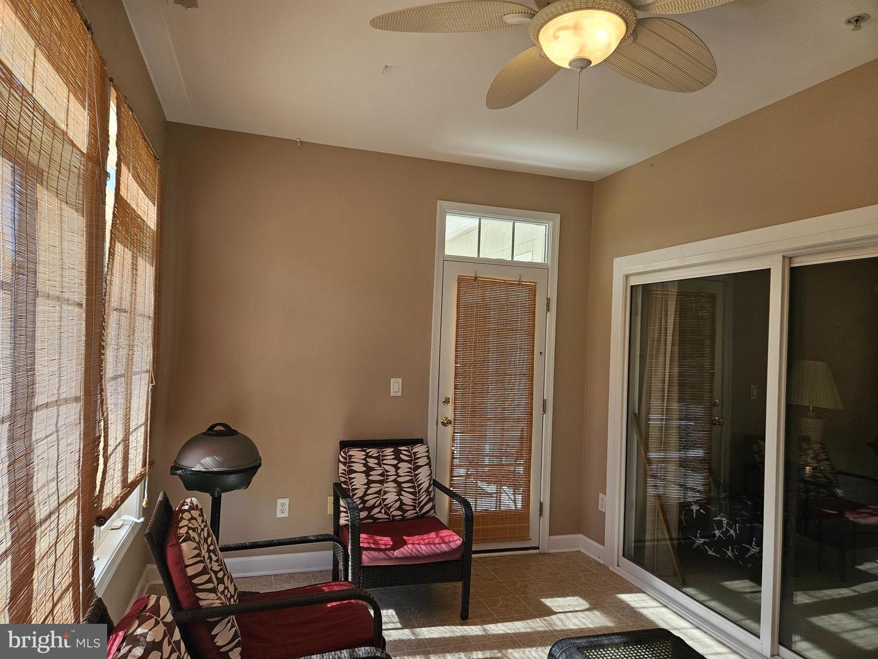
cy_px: 330
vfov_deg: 58.9
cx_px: 439
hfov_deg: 73.9
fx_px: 583
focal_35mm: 23
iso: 64
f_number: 1.8
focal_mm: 5.4
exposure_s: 1/207
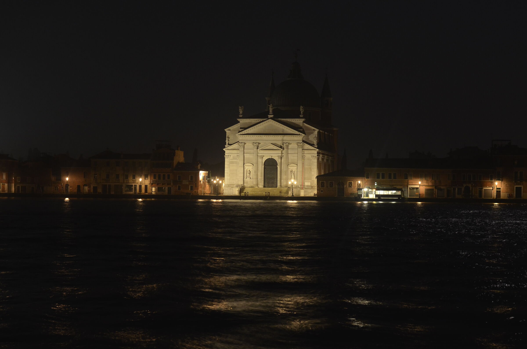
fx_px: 1096
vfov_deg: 18.1
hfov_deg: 27.0
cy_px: 174
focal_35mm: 75
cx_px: 264
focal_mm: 50
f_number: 4.5
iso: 800
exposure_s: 1/1.6
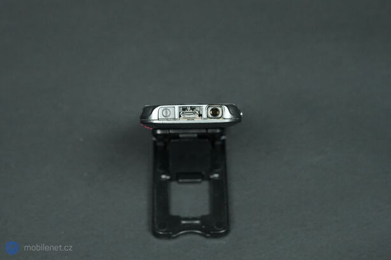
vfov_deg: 24.6
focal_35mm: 55
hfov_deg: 36.3
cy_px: 130
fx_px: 597
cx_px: 196
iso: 4000
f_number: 6.3
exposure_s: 1/160
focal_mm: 55
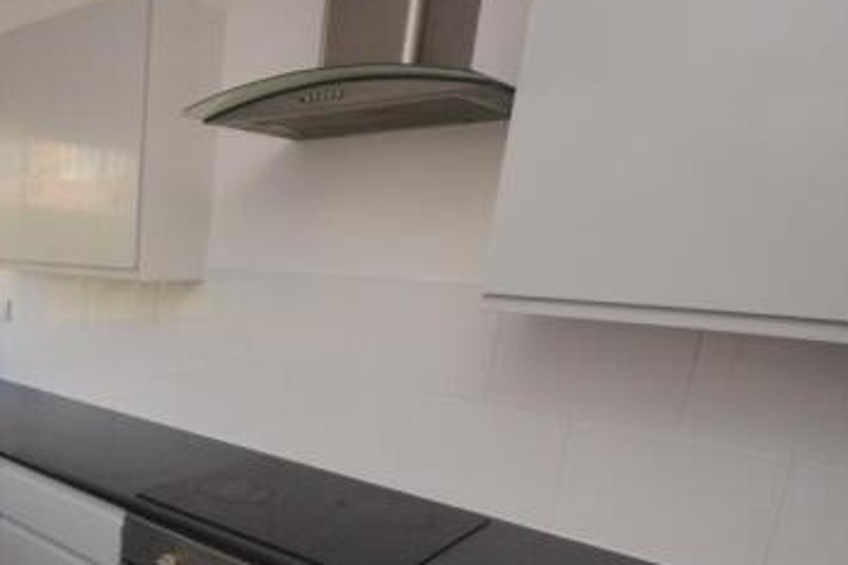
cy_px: 415
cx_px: 72
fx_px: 660
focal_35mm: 28
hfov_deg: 55.9
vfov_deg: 45.0
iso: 800
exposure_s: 1/100
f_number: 13
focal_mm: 10
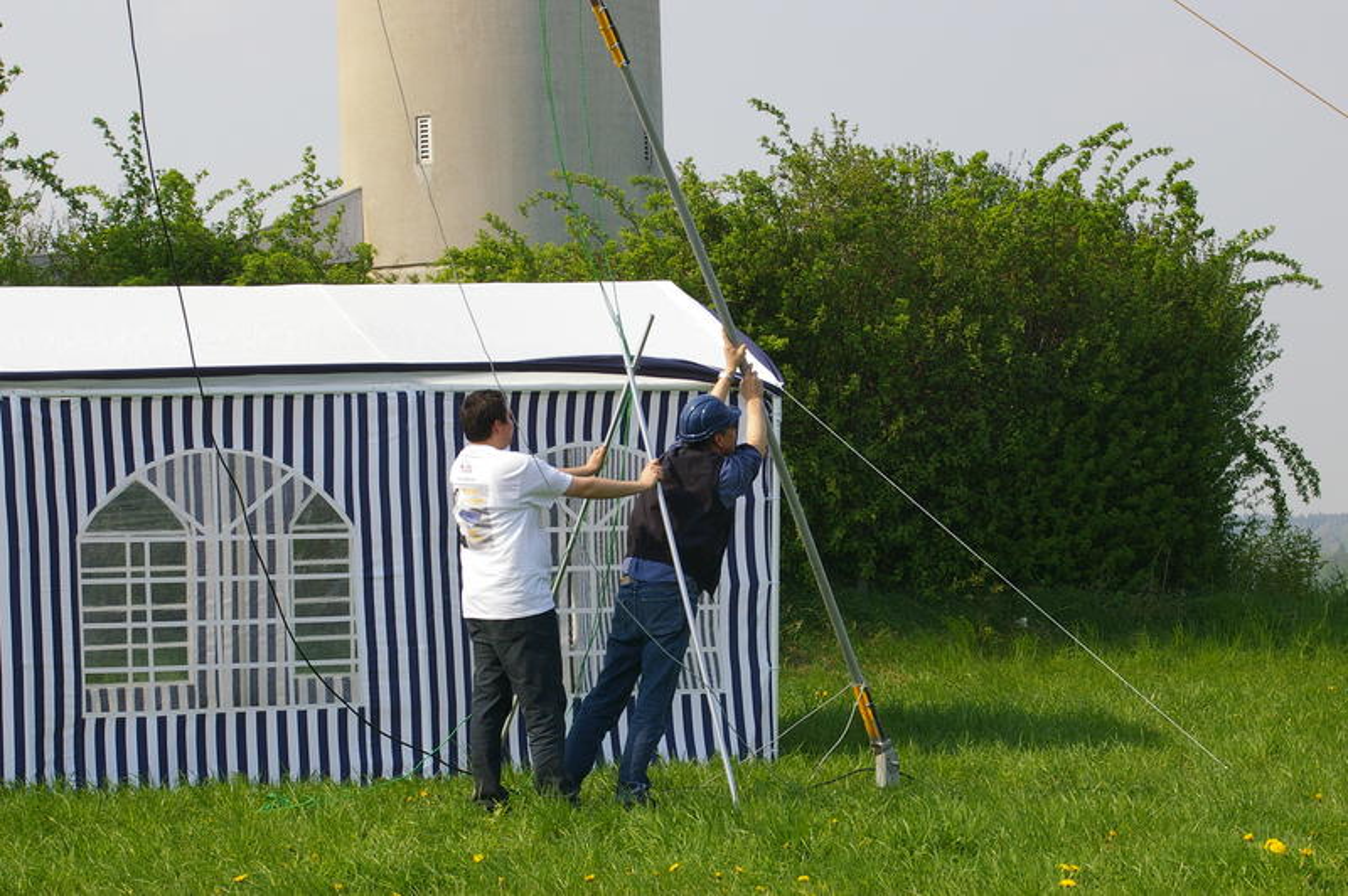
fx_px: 4490
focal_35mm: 120
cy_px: 448
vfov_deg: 11.4
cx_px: 674
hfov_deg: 17.1
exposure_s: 1/500
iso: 400
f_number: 11
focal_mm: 80
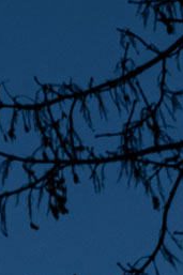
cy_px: 752
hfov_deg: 3.3
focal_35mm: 421
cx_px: -12
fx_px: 3214
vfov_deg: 4.7
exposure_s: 1/400
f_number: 8
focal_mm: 50
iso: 100
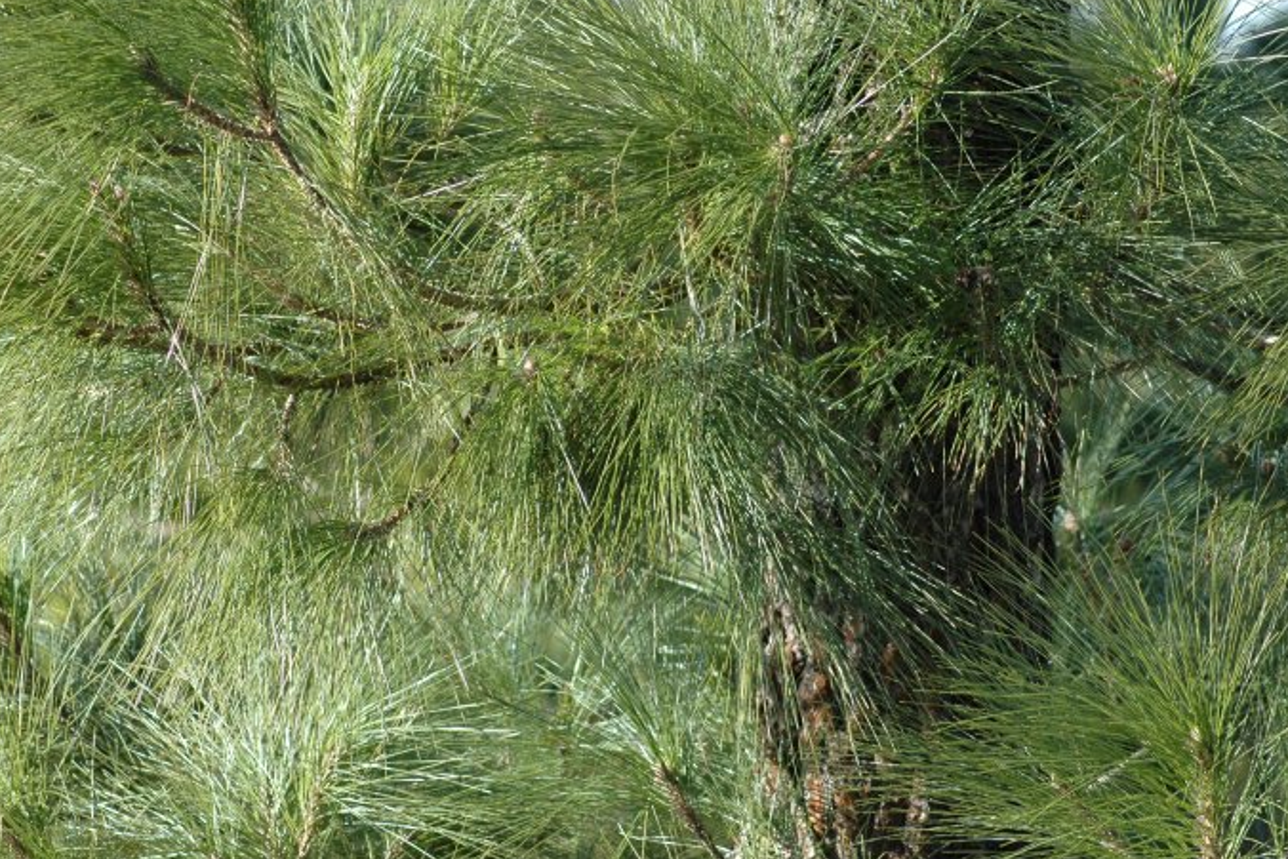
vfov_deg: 7.7
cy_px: 440
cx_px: 610
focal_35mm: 179
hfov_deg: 11.5
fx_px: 6405
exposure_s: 1/250
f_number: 6.3
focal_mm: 112
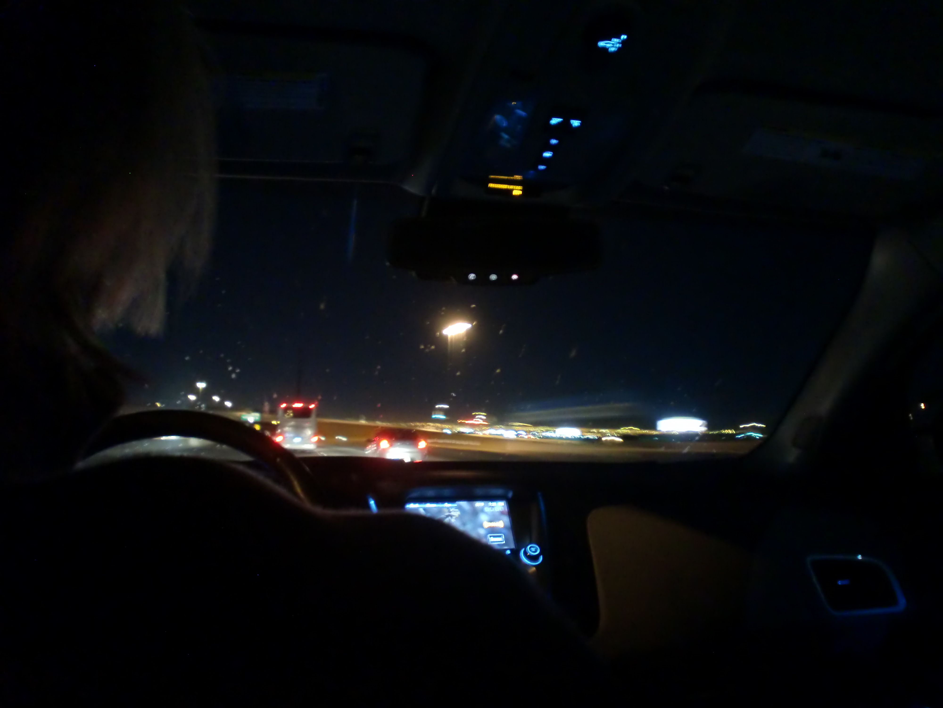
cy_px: 354
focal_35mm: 26
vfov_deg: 53.1
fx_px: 708
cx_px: 472
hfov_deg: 67.3
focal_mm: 4.65
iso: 400
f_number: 2.6
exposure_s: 1/2
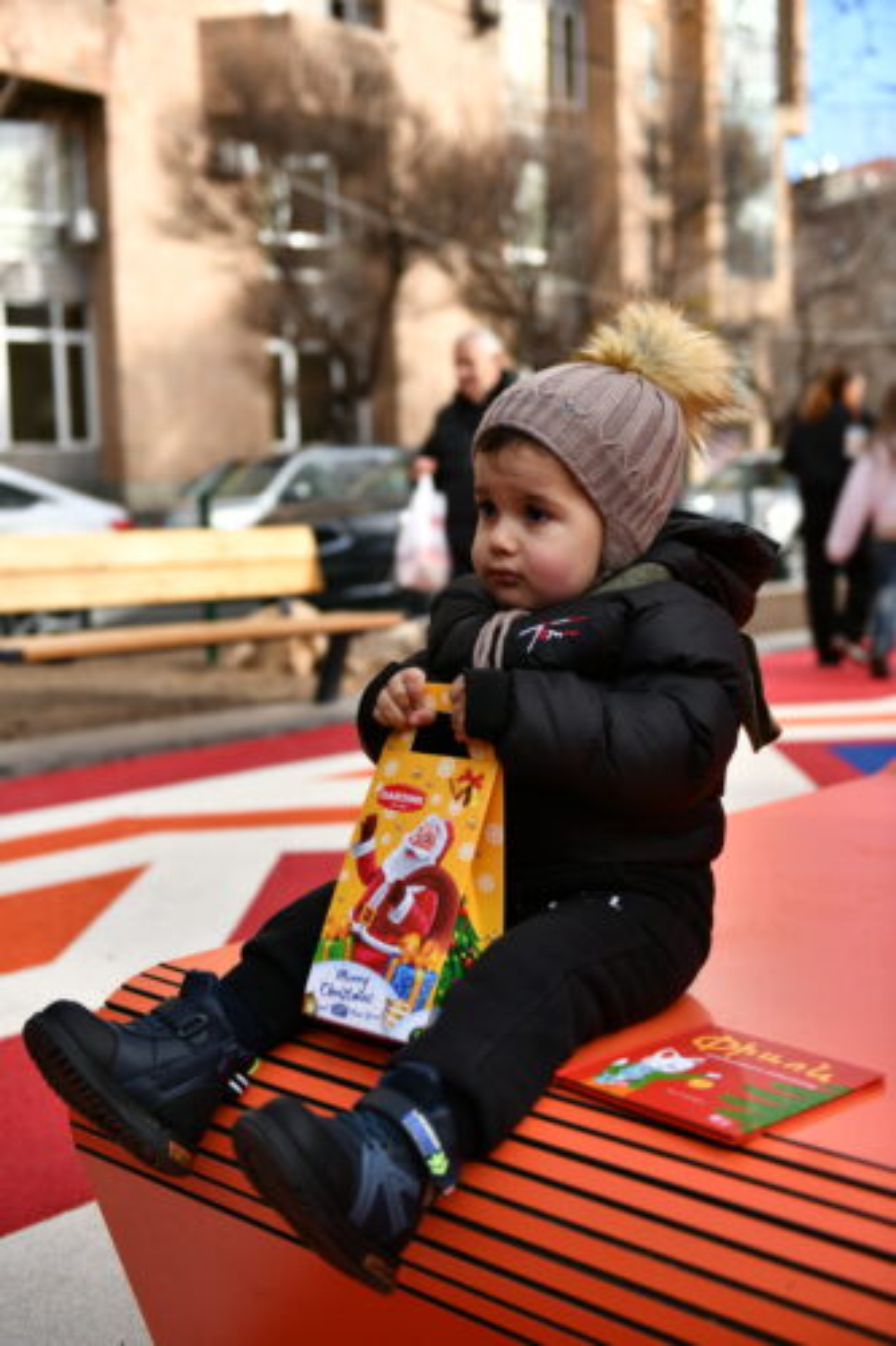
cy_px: 673
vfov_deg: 46.4
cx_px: 448
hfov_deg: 31.9
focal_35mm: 42
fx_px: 1569
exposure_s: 1/800
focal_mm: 42
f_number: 3.2
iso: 200
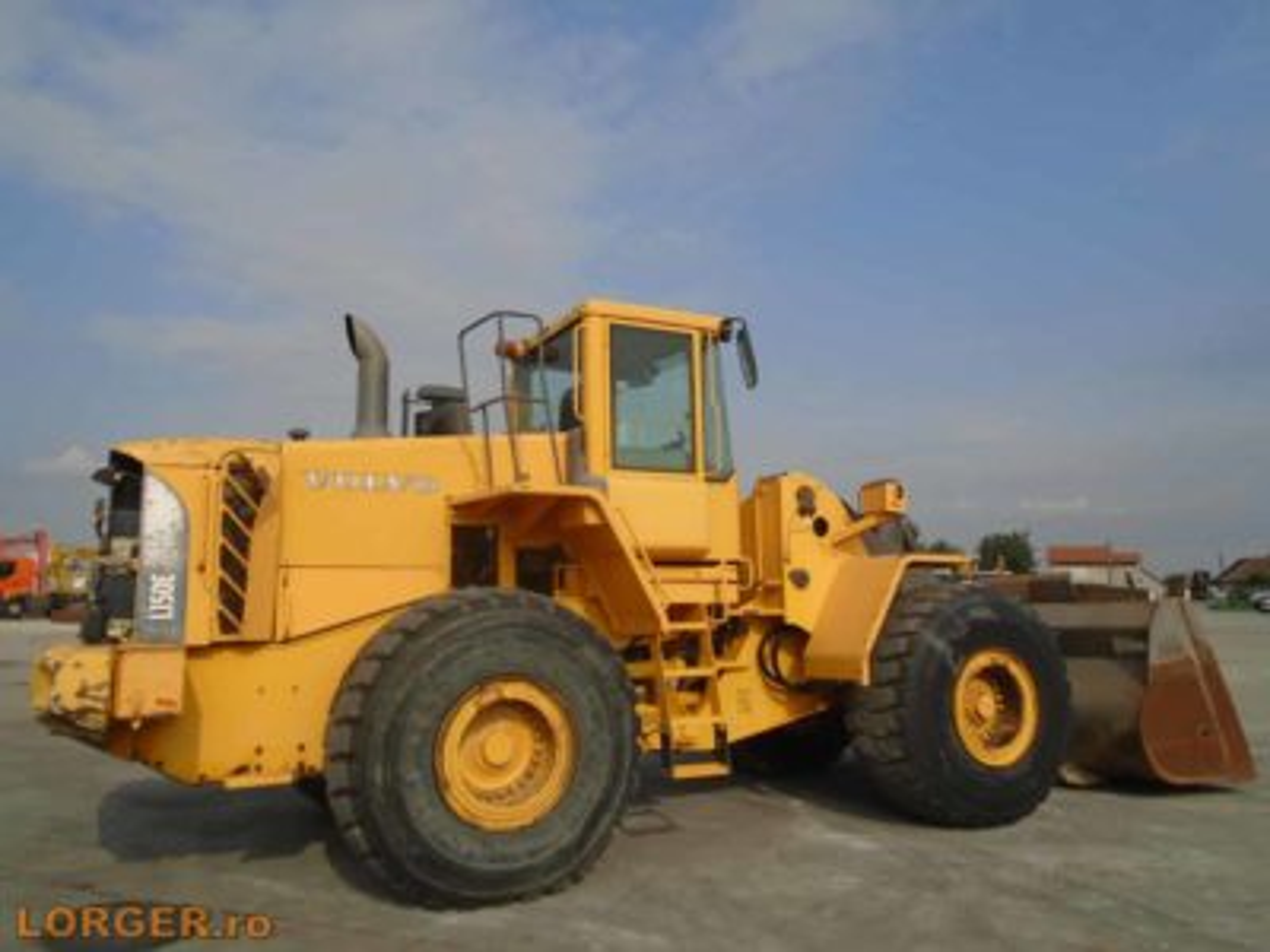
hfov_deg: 67.3
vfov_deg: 53.1
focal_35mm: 26
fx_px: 954
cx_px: 635
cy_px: 476
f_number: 8
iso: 100
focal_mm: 4.6
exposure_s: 1/320
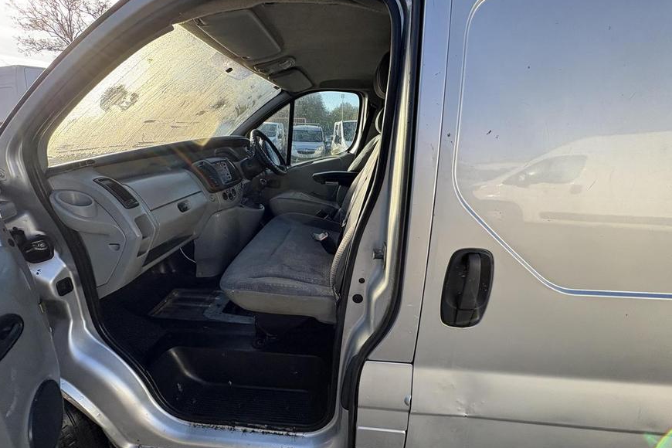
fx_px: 280
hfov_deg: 100.4
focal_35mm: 15
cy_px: 216
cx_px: 327
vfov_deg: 77.3
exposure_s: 1/236
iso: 40
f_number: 2.2
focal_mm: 2.22
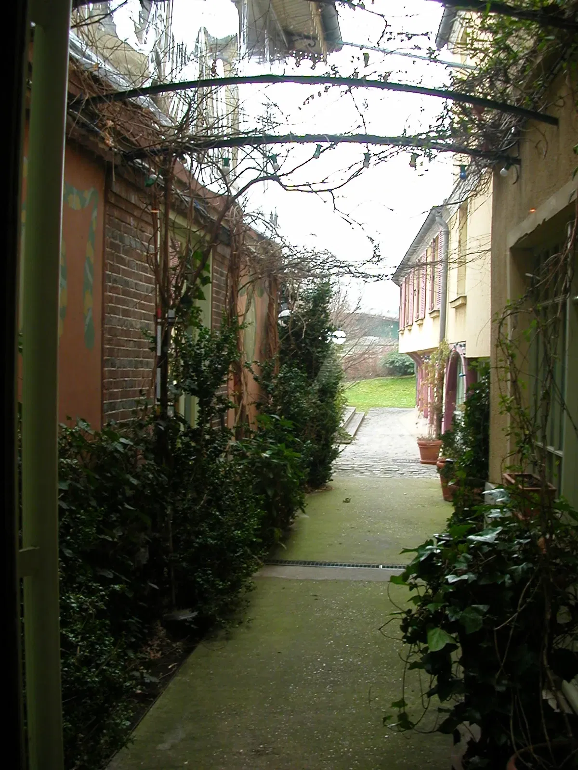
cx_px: 289
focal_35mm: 37
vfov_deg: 50.1
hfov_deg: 38.7
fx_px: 824
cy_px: 385
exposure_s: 1/57.7
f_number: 2.7
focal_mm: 5.6
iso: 100
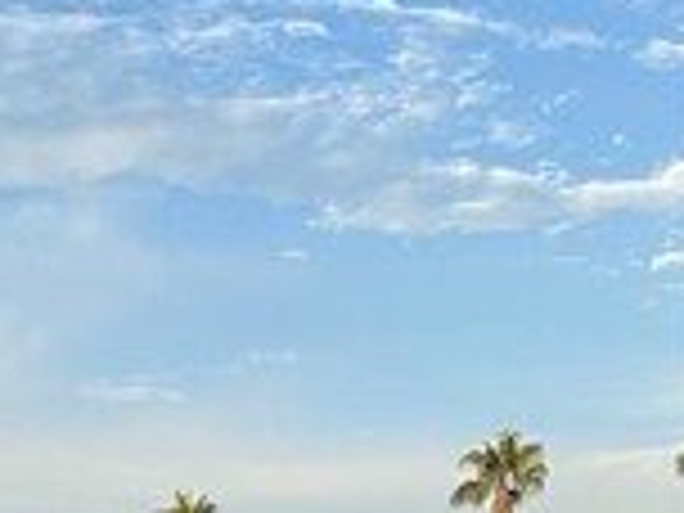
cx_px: -382
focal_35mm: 101
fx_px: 1996
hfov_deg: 17.3
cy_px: 1134
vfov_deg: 12.3
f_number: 1.78
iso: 80
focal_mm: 6.86
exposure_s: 1/1029
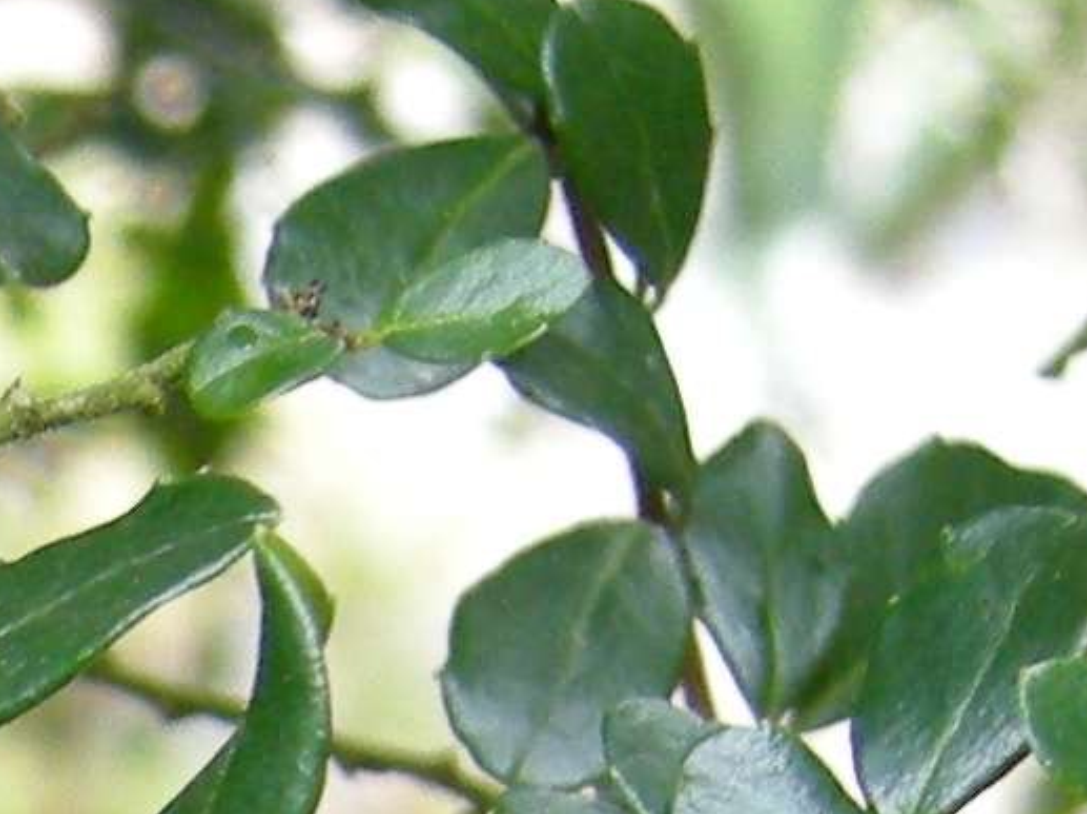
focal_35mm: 271
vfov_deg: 5.1
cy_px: 2795
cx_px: -1402
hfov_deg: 7.0
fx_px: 8504
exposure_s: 1/49
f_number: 2.7
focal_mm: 7.5
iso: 146
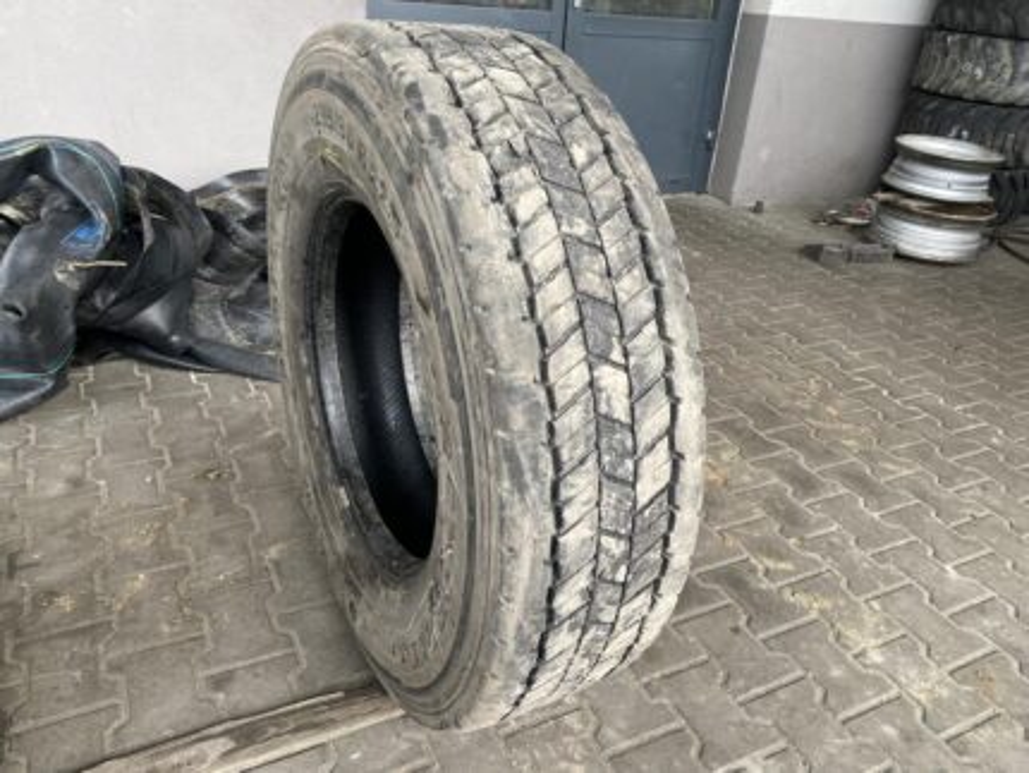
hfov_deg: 67.3
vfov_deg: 53.1
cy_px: 386
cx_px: 514
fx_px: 773
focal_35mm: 26
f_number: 1.8
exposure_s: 1/122
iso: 80
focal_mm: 4.25
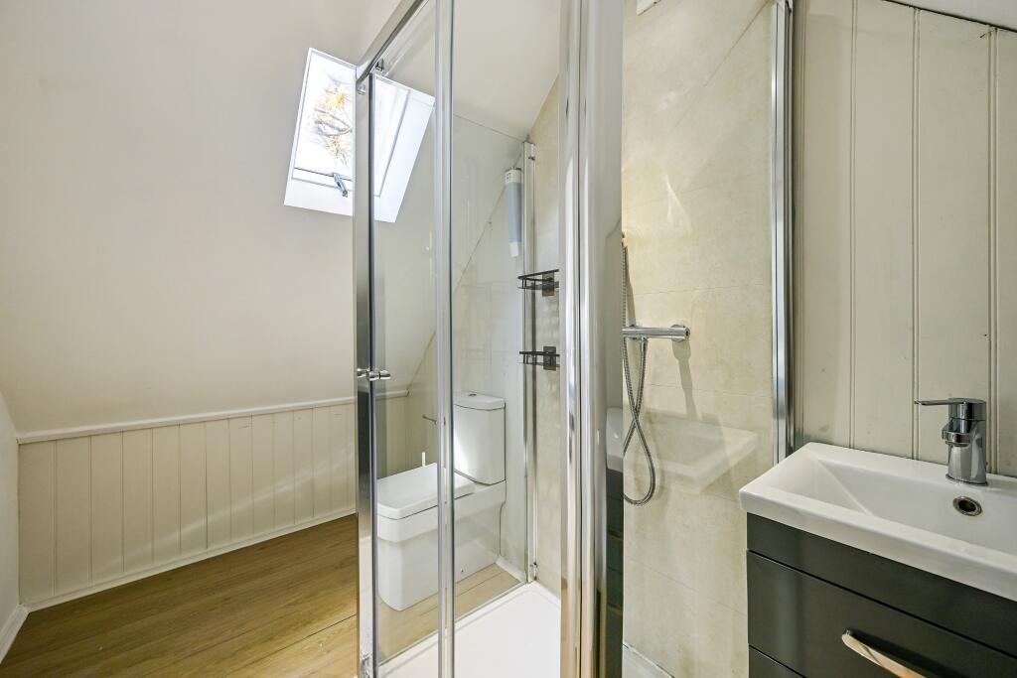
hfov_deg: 104.2
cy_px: 339
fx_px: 396
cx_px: 508
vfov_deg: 81.2
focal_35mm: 14
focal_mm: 14
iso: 250
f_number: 8
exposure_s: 1/4
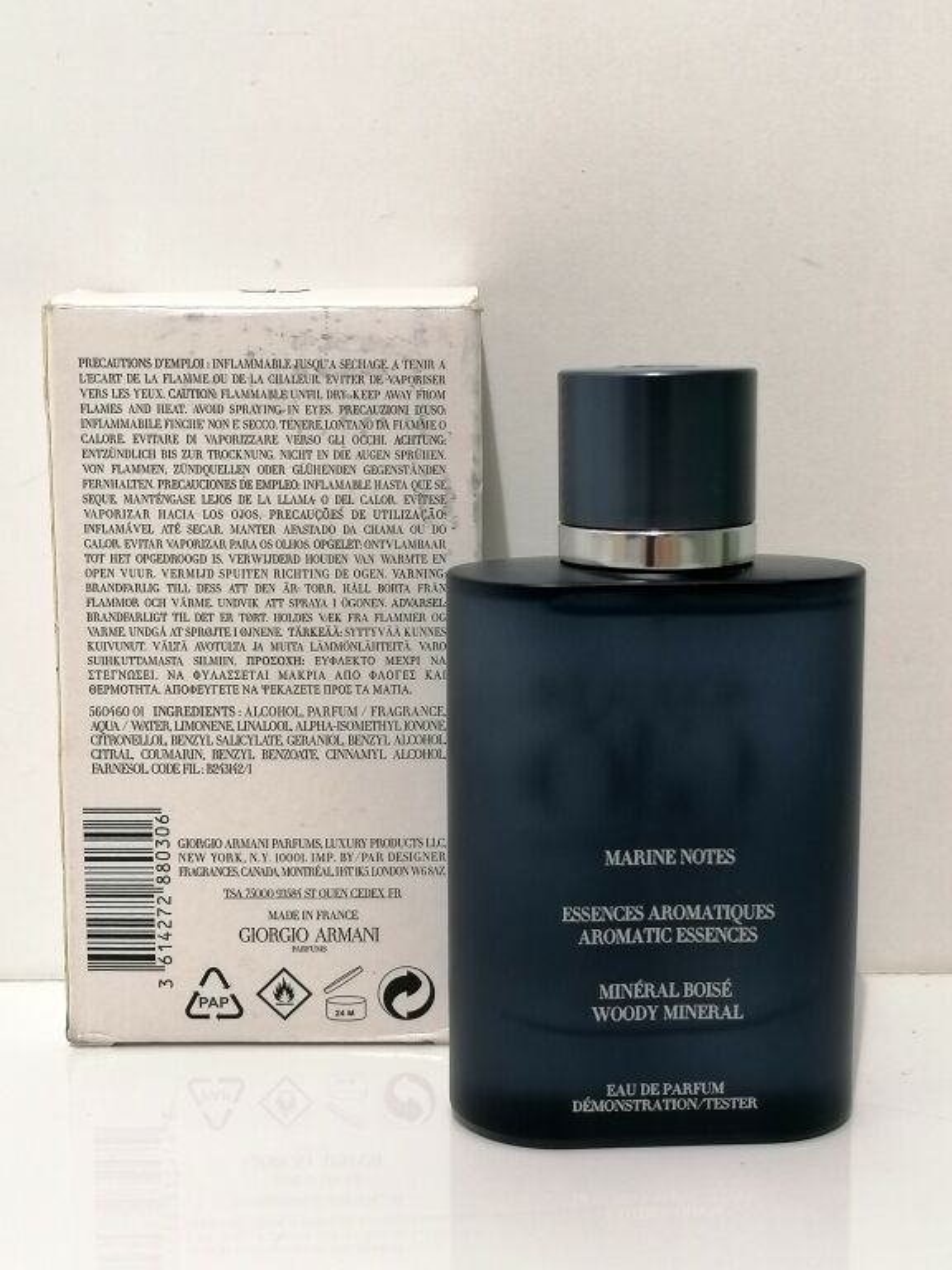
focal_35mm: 54
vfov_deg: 35.5
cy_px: 635
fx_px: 1980
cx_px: 476
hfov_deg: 27.0
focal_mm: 4.75
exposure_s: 1/50
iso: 200
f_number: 1.8
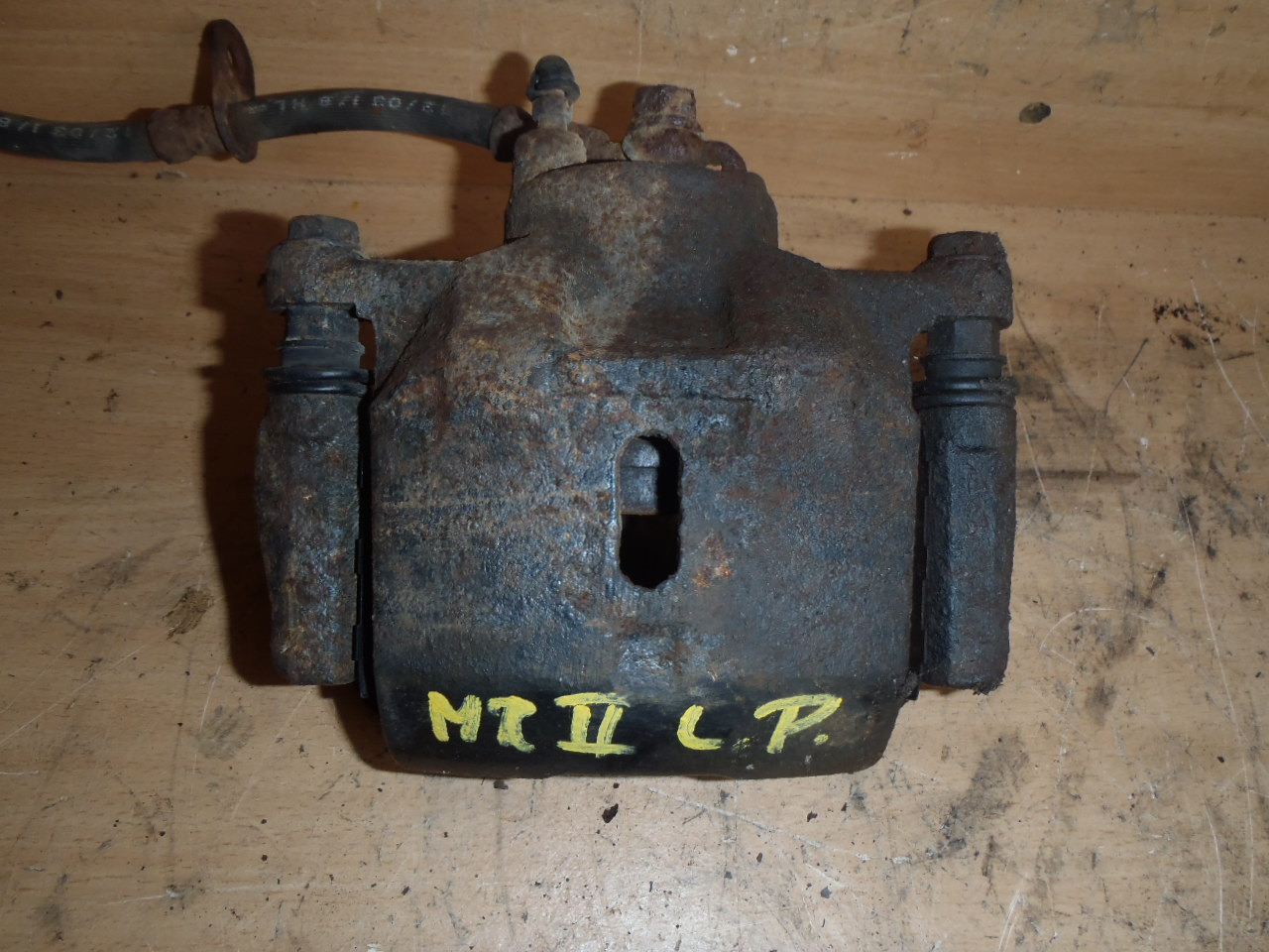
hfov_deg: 63.4
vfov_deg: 49.7
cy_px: 476
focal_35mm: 28
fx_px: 1026
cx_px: 634
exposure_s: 1/30
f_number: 3.9
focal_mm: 5
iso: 100
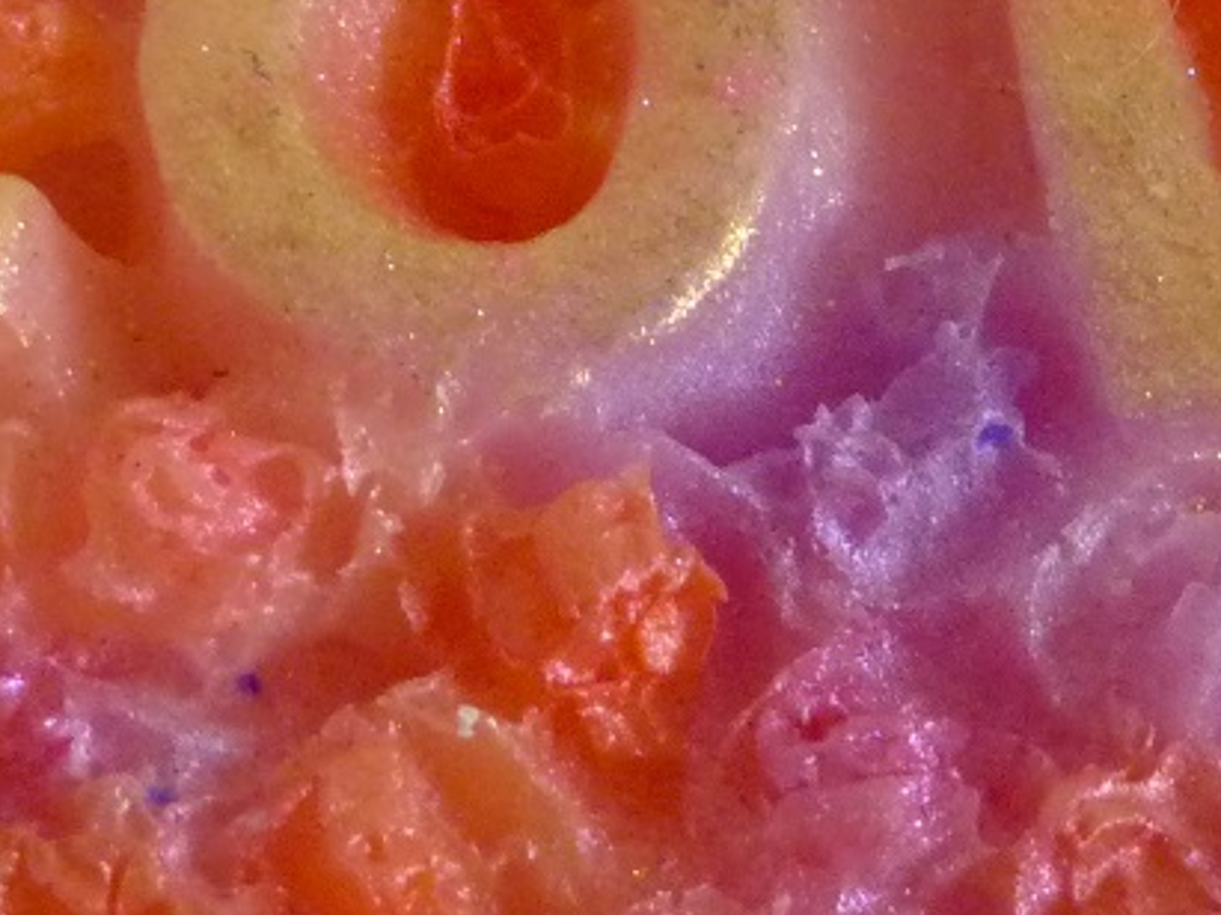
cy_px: 466
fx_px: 15269
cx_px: 966
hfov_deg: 4.6
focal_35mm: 433
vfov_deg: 3.4
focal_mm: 18.6
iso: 400
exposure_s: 1/60
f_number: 3.5
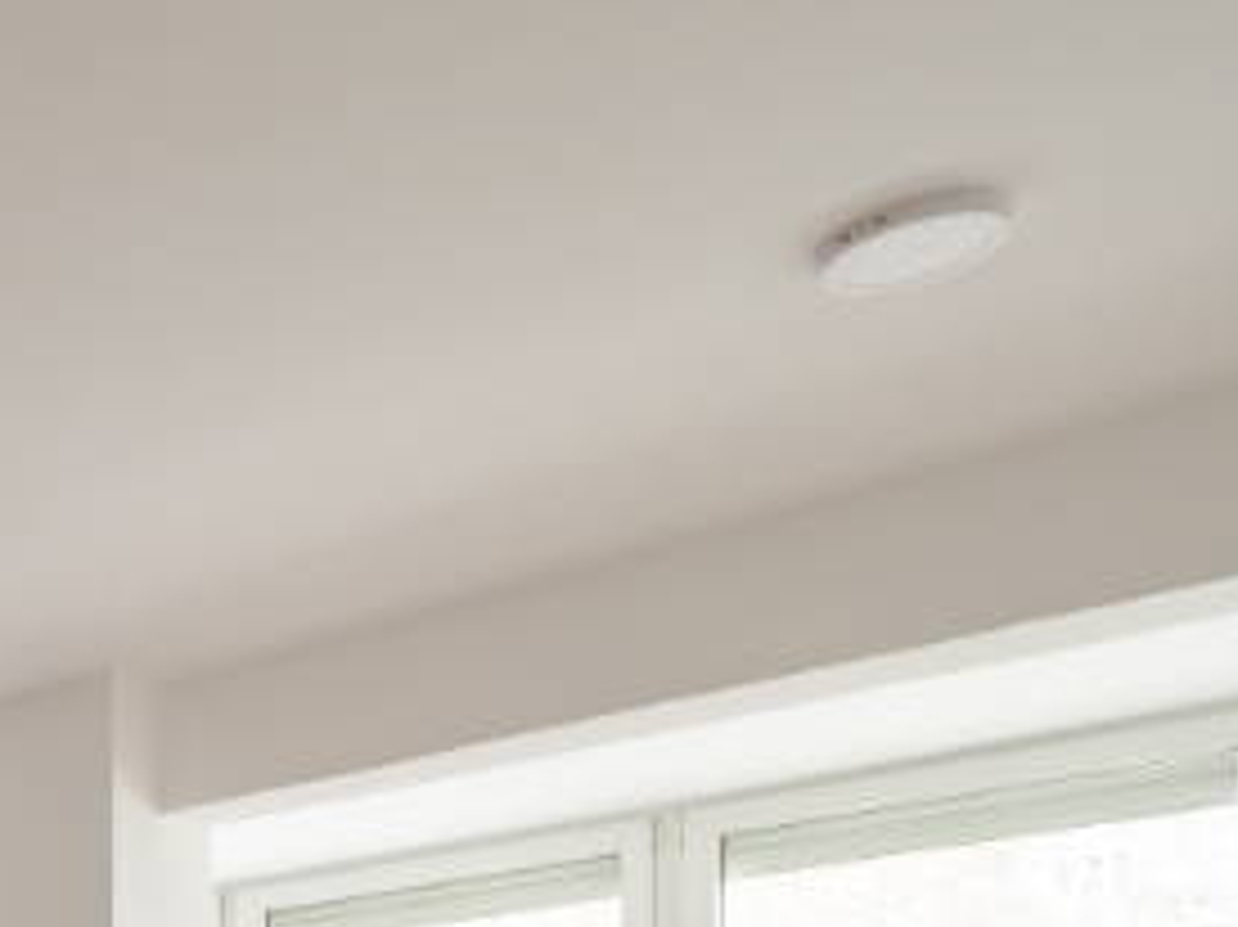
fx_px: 1823
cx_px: -644
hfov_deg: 26.5
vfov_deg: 24.4
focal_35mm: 51
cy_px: 1251
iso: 400
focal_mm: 7
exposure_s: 1/25
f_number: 4
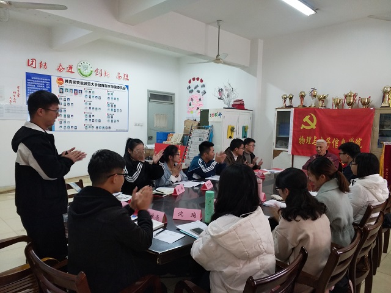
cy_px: 146
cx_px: 196
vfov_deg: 61.1
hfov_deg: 76.4
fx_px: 248
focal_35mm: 22
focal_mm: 3.79
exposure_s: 1/33.3
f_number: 2
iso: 249
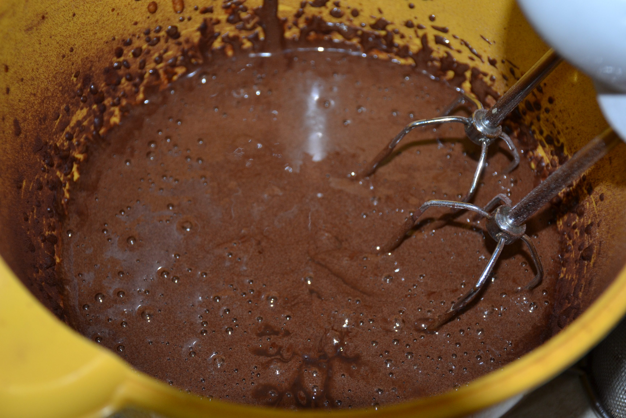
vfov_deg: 21.6
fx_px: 1095
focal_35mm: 63
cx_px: 313
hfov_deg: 31.9
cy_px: 209
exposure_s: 1/60
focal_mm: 42
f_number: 4.5
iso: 560
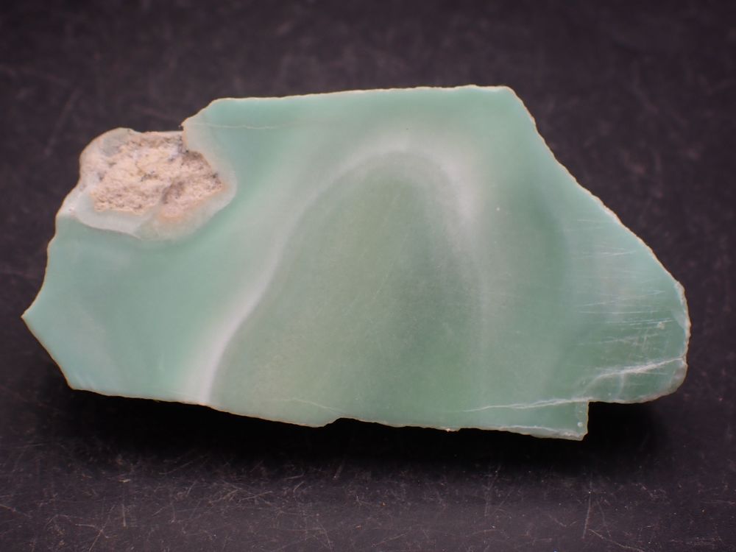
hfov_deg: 19.6
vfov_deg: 14.8
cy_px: 276
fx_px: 2126
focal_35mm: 100
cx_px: 368
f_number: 4.9
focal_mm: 18
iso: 200
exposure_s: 1/400
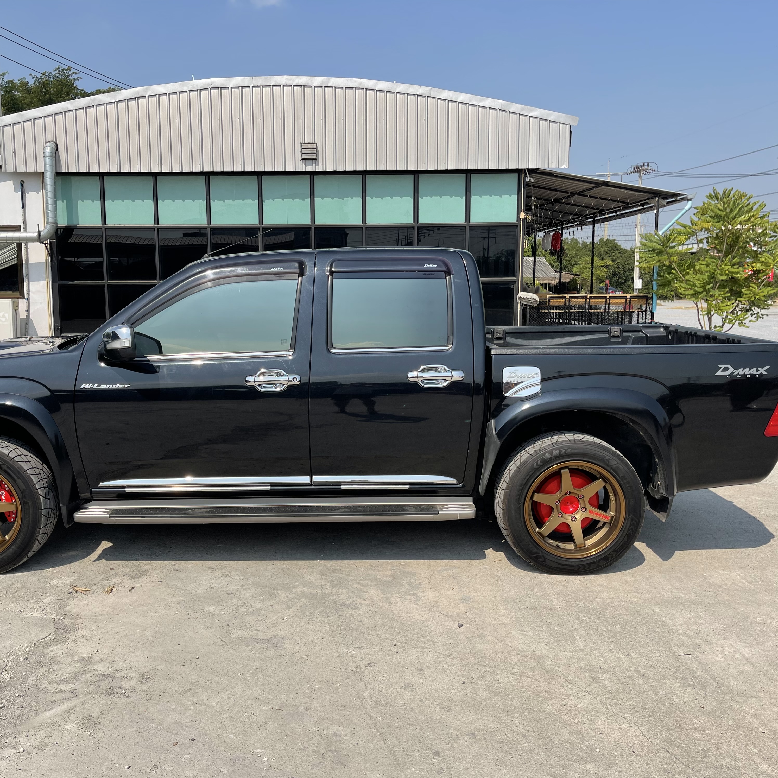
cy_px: 389
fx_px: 788
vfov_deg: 52.5
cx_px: 333
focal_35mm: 31
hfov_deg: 52.3
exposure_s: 1/4525
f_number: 1.6
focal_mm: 5.1
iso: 32
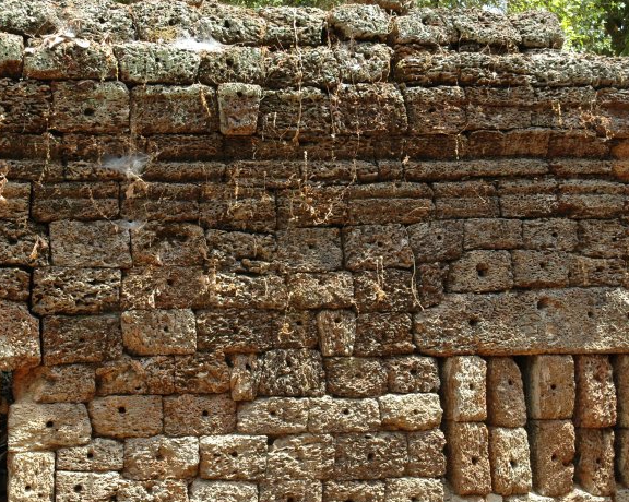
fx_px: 1016
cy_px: 252
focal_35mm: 55
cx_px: 277
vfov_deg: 27.8
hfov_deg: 34.4
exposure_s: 1/125
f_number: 5.6
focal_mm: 31
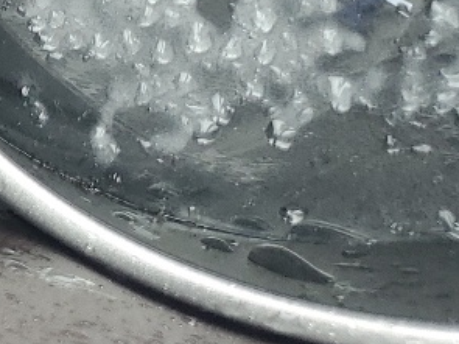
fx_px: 1869
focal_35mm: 141
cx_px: -503
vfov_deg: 9.9
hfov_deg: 12.2
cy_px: -279
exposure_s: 1/128
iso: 50
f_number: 1.5
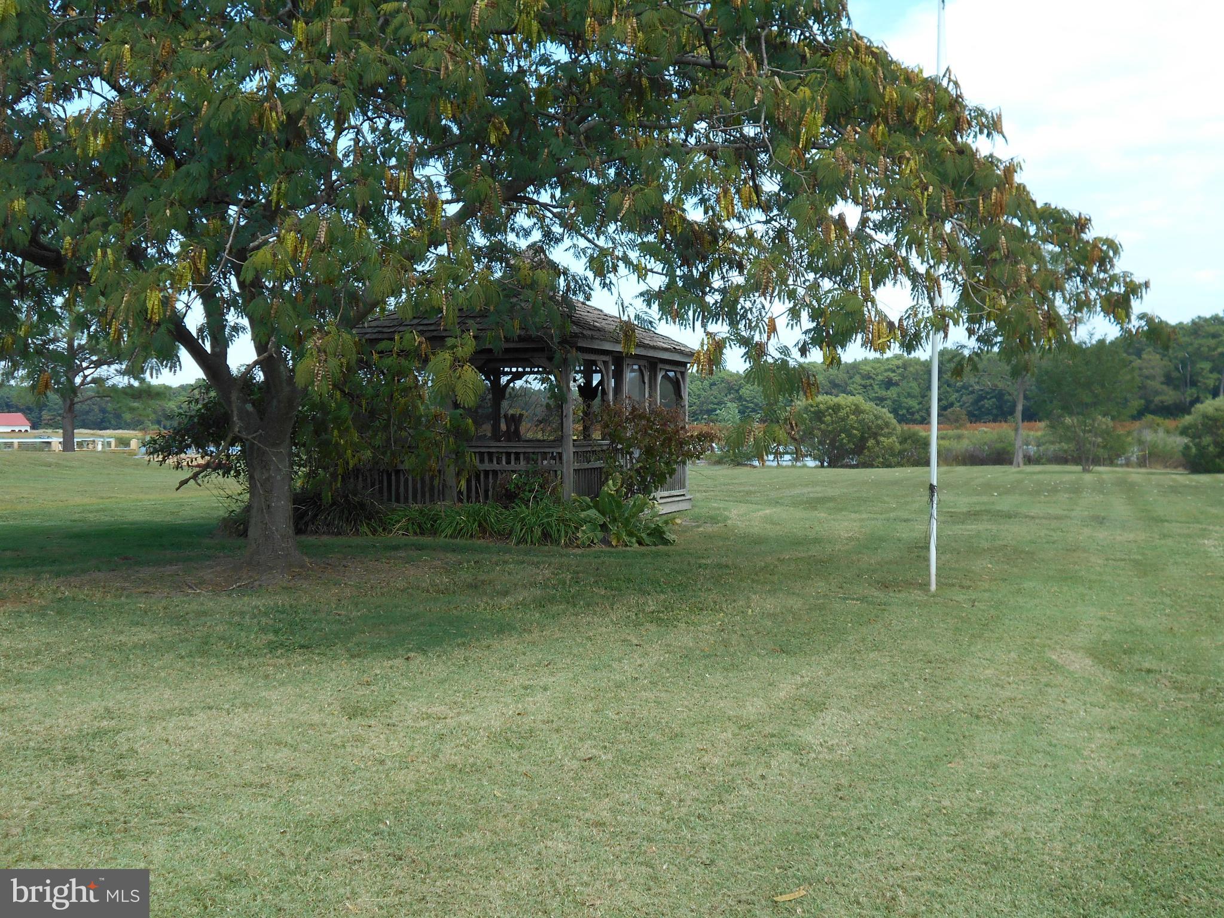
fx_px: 1521
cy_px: 459
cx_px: 612
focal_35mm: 43
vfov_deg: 33.6
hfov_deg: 43.8
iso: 80
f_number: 4.2
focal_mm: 7.7
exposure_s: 1/250
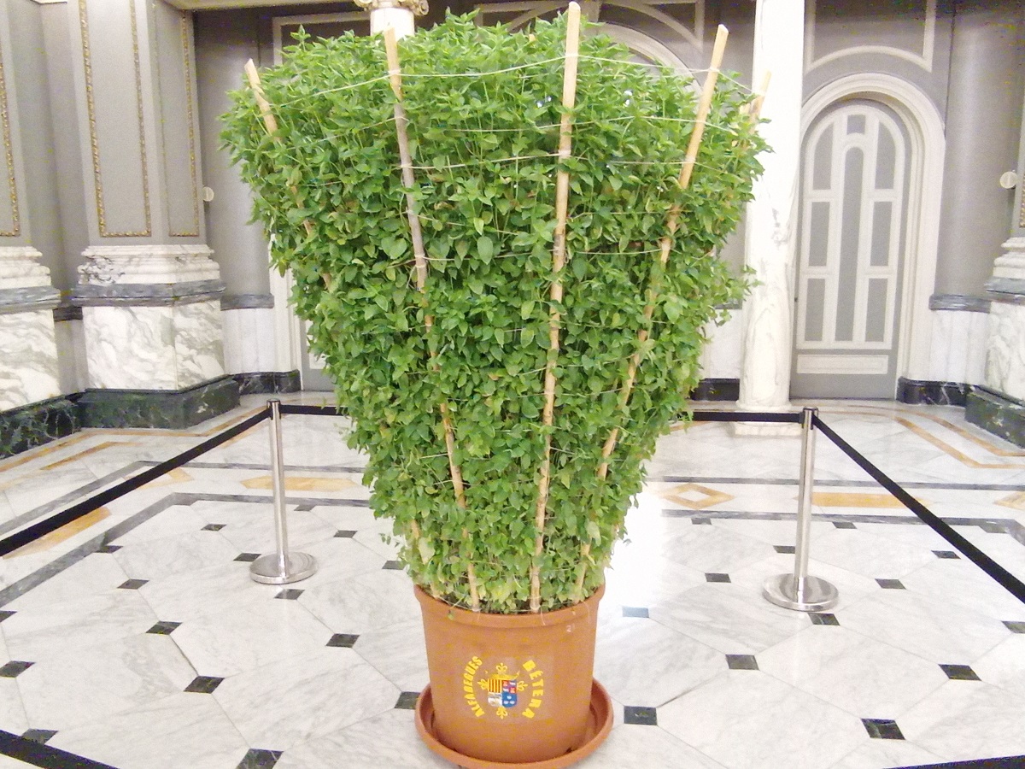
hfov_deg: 94.5
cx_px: 512
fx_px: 474
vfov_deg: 78.1
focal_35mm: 16
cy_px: 384
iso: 825
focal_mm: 1.65
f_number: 2.2
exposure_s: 1/20
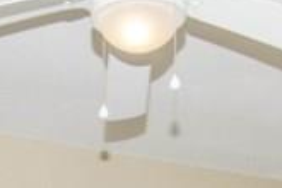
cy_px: 437
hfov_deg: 18.3
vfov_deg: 10.6
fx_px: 877
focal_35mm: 112
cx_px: 149
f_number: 11
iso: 640
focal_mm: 12
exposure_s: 1/200
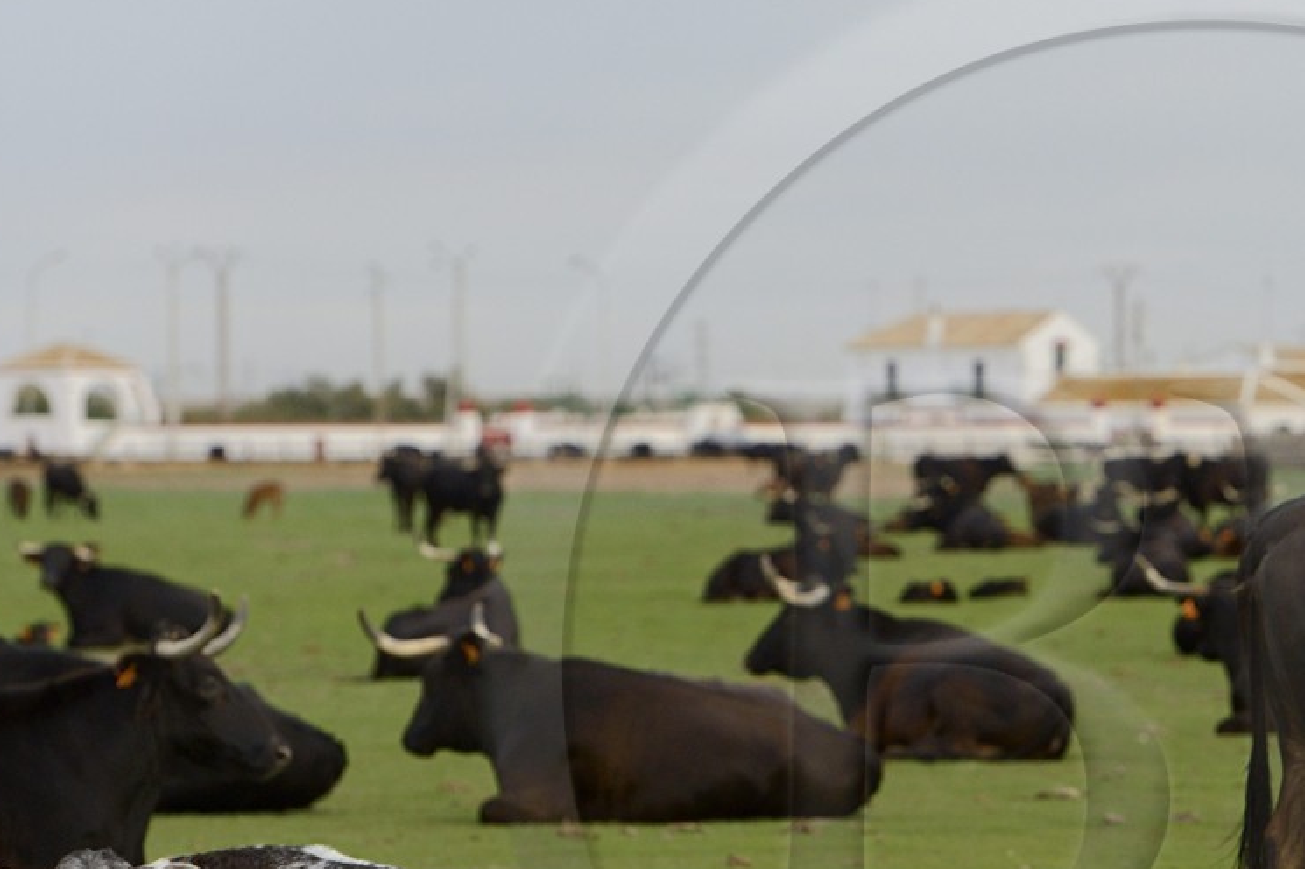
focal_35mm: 290
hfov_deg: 7.1
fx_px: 10507
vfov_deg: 4.7
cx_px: 1207
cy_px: 668
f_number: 5.6
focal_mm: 135
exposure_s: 1/640
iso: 800
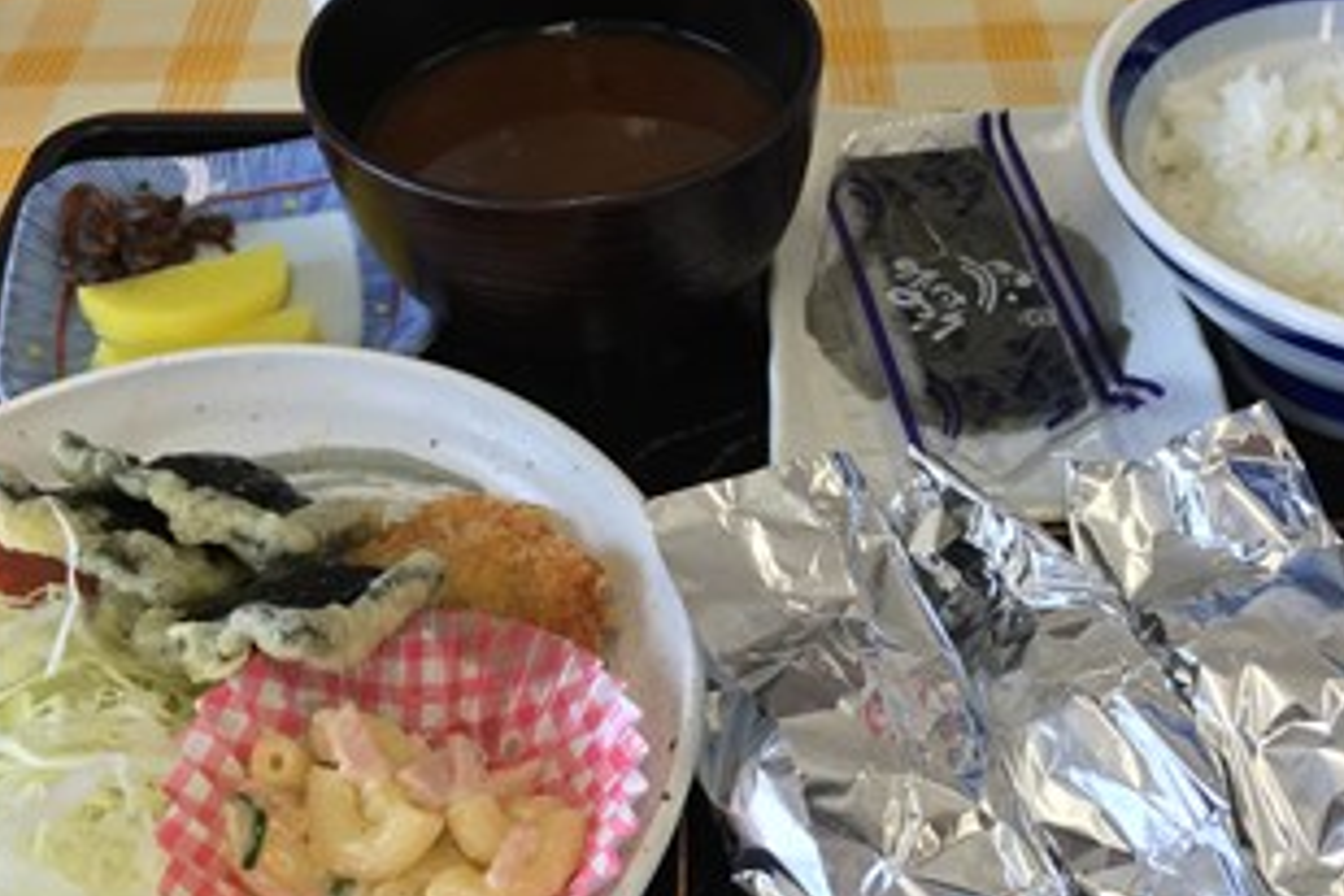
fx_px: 1456
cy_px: 565
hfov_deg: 49.2
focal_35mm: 39
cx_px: 813
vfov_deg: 34.0
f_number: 2.2
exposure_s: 1/120
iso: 32
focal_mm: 4.15
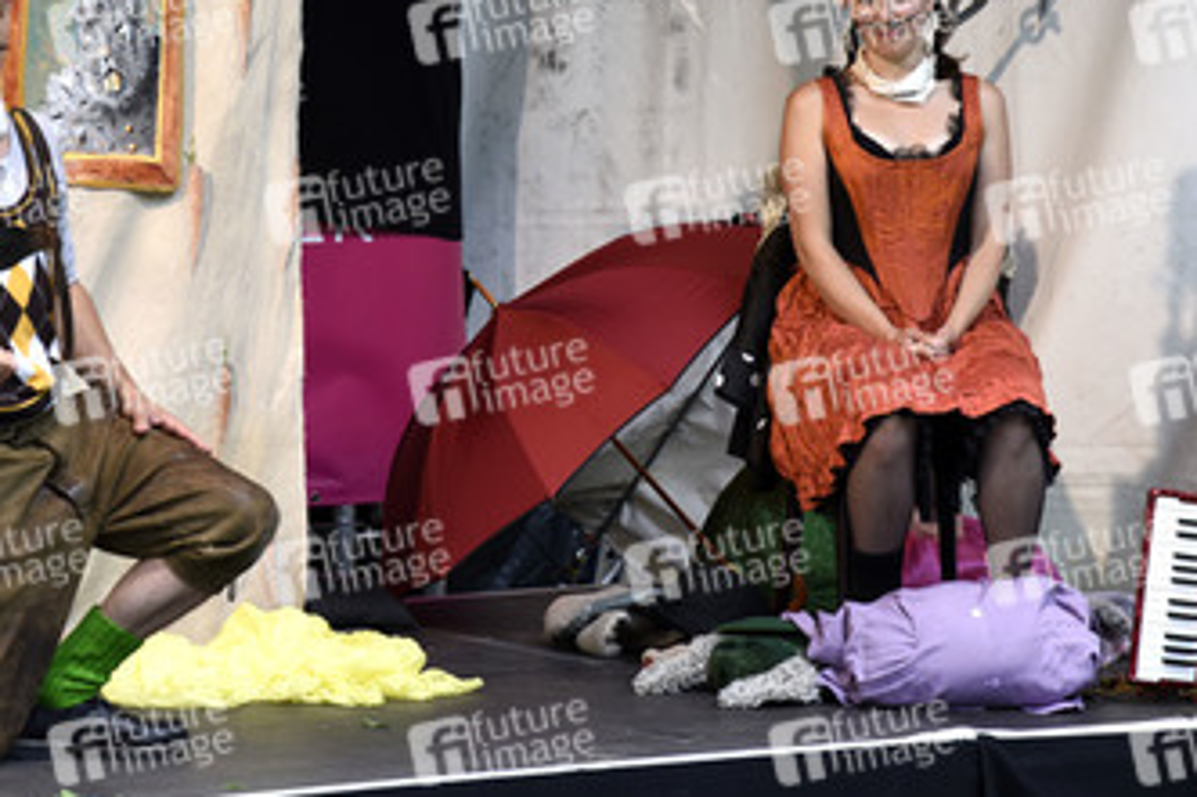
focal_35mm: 163
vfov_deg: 8.4
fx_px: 5417
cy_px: 292
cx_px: 406
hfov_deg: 12.6
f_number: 6.3
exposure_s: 1/100
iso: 1000
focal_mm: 120
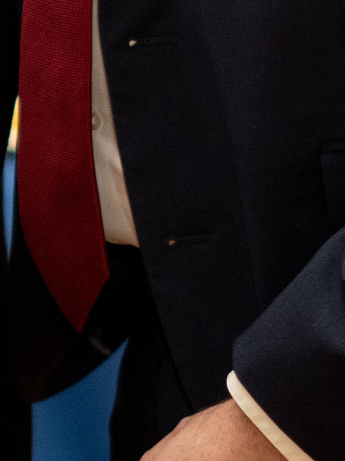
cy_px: -461
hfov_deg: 3.7
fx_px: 5025
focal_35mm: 378
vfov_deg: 5.1
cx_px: -1001
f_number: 2.2
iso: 800
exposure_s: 1/80
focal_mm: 50
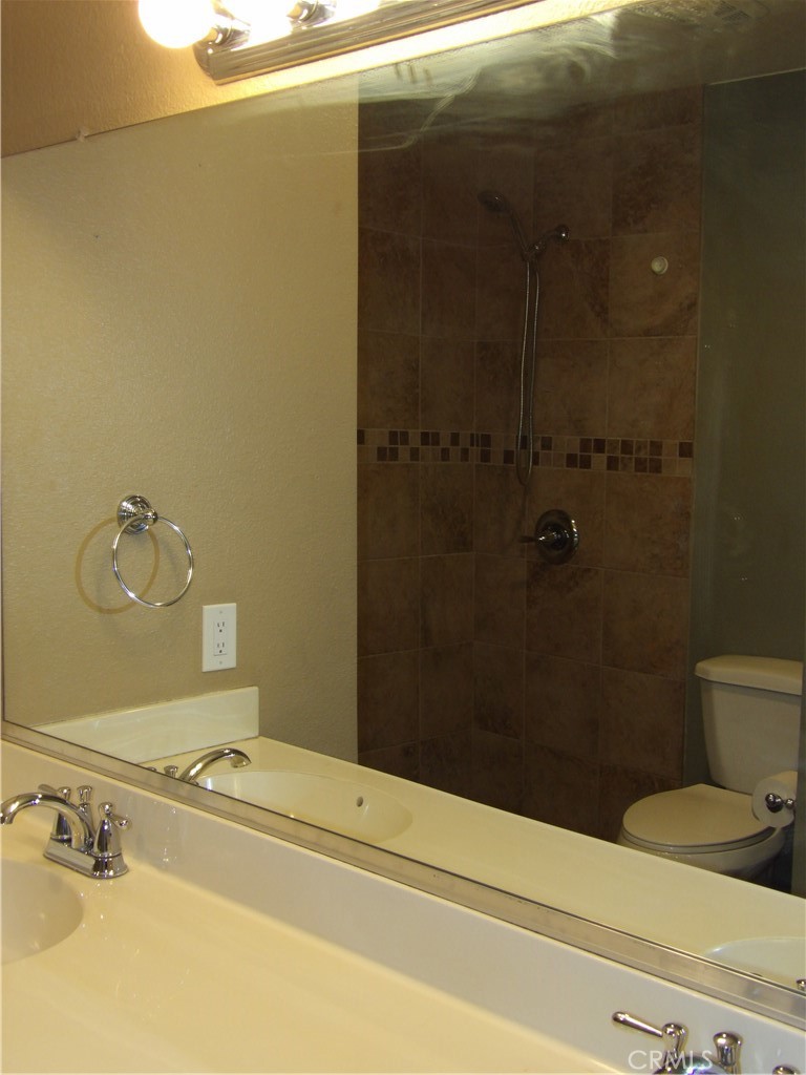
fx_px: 1211
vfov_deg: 47.9
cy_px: 538
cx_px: 403
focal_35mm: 39
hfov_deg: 36.8
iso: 200
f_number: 3.7
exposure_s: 1/30
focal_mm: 7
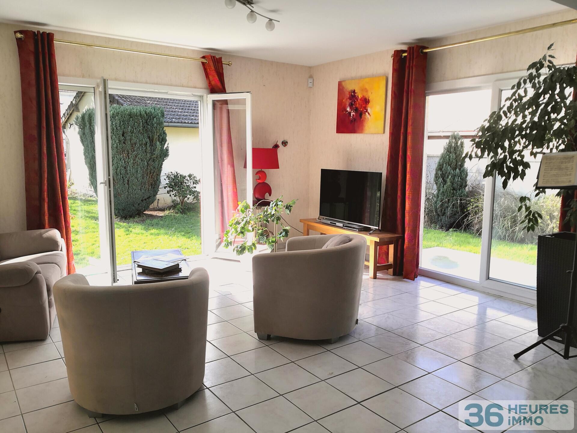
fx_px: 450
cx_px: 288
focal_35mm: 27
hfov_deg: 65.3
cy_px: 216
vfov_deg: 51.4
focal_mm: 3.95
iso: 50
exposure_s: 1/683
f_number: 1.6
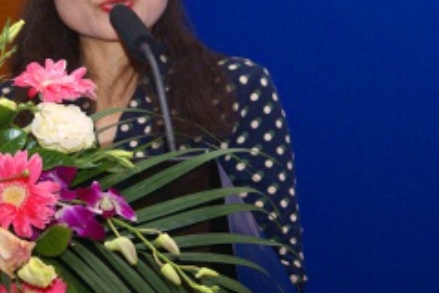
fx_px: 2670
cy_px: 88
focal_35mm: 219
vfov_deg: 6.3
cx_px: 90
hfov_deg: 9.4
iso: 800
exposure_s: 1/125
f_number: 6.3
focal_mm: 70
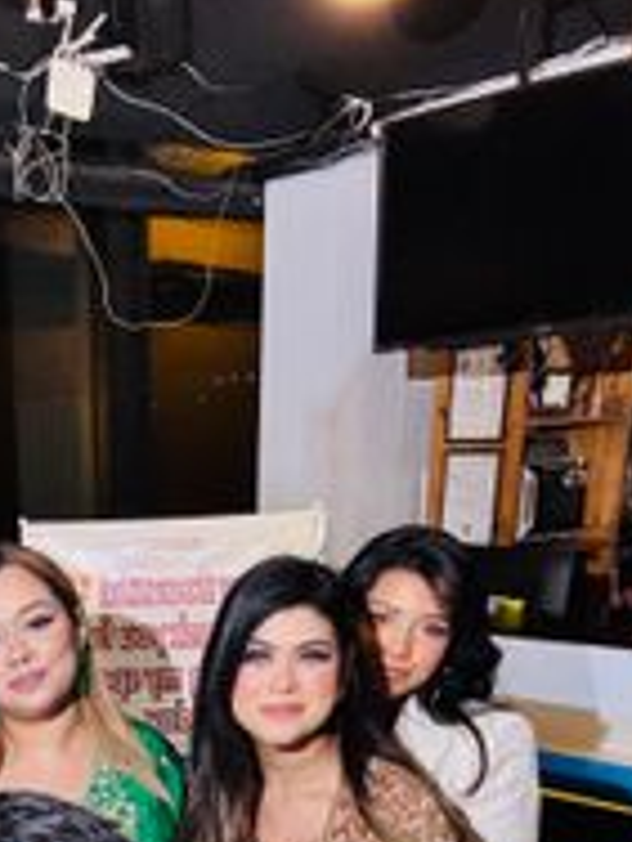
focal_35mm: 49
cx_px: 4
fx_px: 1193
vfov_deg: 34.7
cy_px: 873
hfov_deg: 28.0
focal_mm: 2.69
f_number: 1.9
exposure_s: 1/51
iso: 50
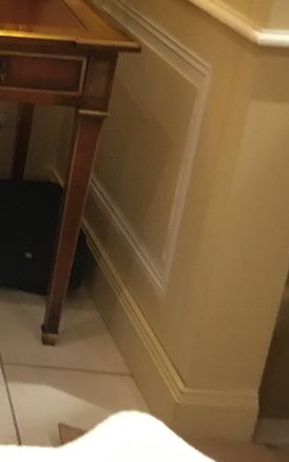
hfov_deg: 15.8
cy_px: 92
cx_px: -166
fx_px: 945
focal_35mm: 75
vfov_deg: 27.0
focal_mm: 3.3
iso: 250
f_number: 2.4
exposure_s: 1/33
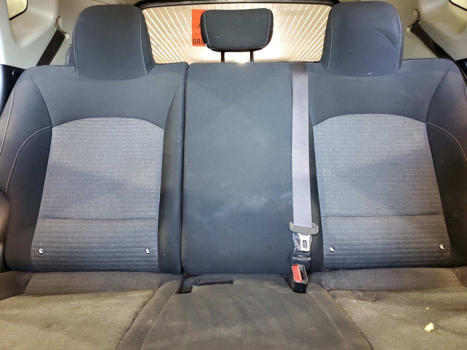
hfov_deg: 67.3
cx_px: 234
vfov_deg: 53.1
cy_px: 175
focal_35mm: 26
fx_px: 351
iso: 286
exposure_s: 1/30
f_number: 1.5
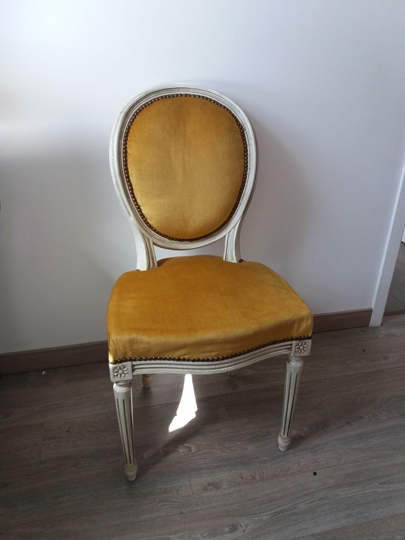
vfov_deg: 63.4
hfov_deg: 49.7
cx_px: 202
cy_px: 270
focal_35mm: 28
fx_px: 437
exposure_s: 1/100
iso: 100
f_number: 1.9
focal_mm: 3.7
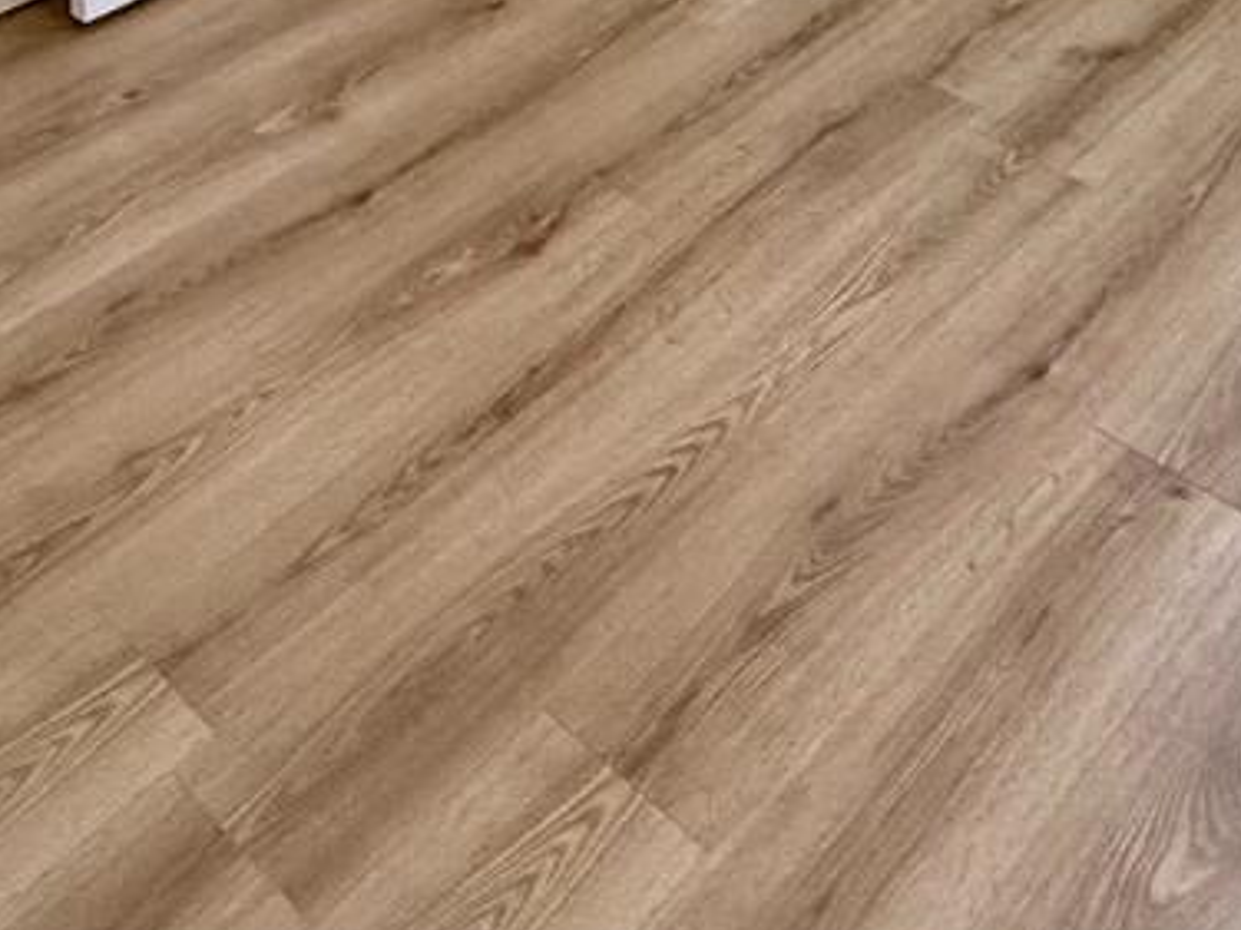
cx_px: 566
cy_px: -918
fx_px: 2007
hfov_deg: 34.3
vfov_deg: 18.1
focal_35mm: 56
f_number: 2.2
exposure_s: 1/120
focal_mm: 2.22
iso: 250
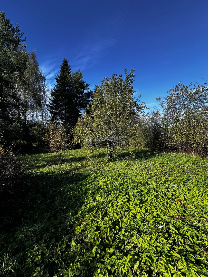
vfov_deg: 102.1
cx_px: 104
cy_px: 138
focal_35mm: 14
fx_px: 112
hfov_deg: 85.7
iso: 40
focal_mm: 2.22
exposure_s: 1/711
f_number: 2.2
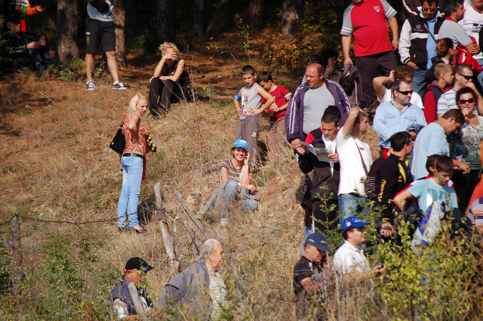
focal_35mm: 300
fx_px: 4021
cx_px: 242
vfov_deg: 4.6
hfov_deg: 6.9
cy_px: 160
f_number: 5.6
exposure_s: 1/1000
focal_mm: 200
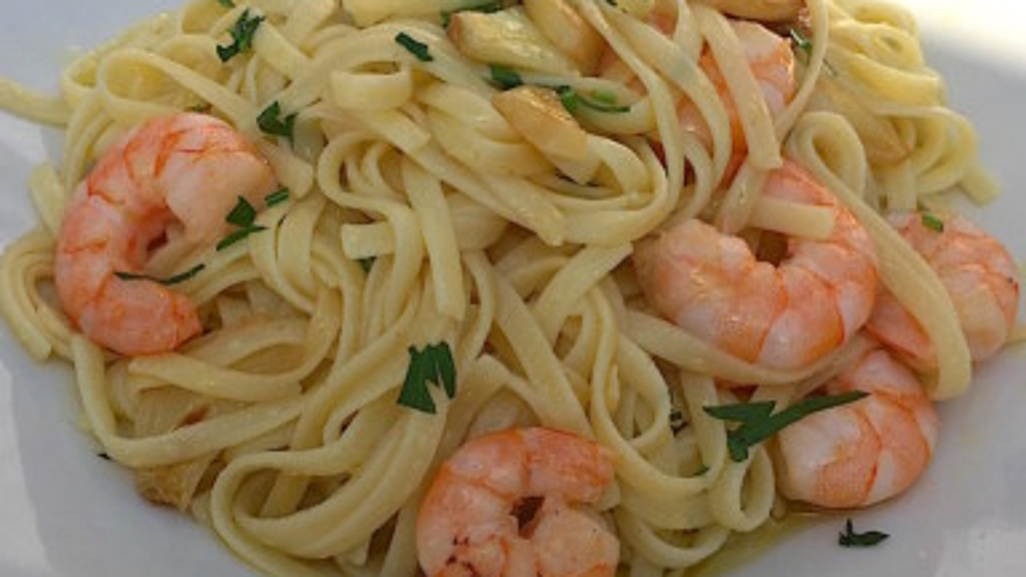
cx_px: 493
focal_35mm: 33
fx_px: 898
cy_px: 288
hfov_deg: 59.5
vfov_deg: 35.6
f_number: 2.2
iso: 32
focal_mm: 4.15
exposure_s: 1/1647
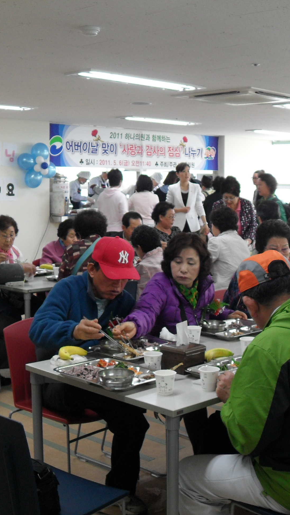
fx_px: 697
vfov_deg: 40.6
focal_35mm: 51
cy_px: 258
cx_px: 220
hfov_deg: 23.2
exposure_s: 1/30
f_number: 2.8
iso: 100
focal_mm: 6.2
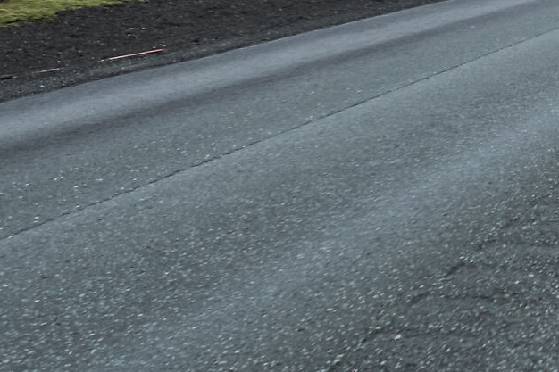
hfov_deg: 24.2
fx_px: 1071
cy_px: 37
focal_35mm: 69
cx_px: 790
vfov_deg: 19.4
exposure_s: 1/340
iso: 200
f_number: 6.4
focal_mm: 12
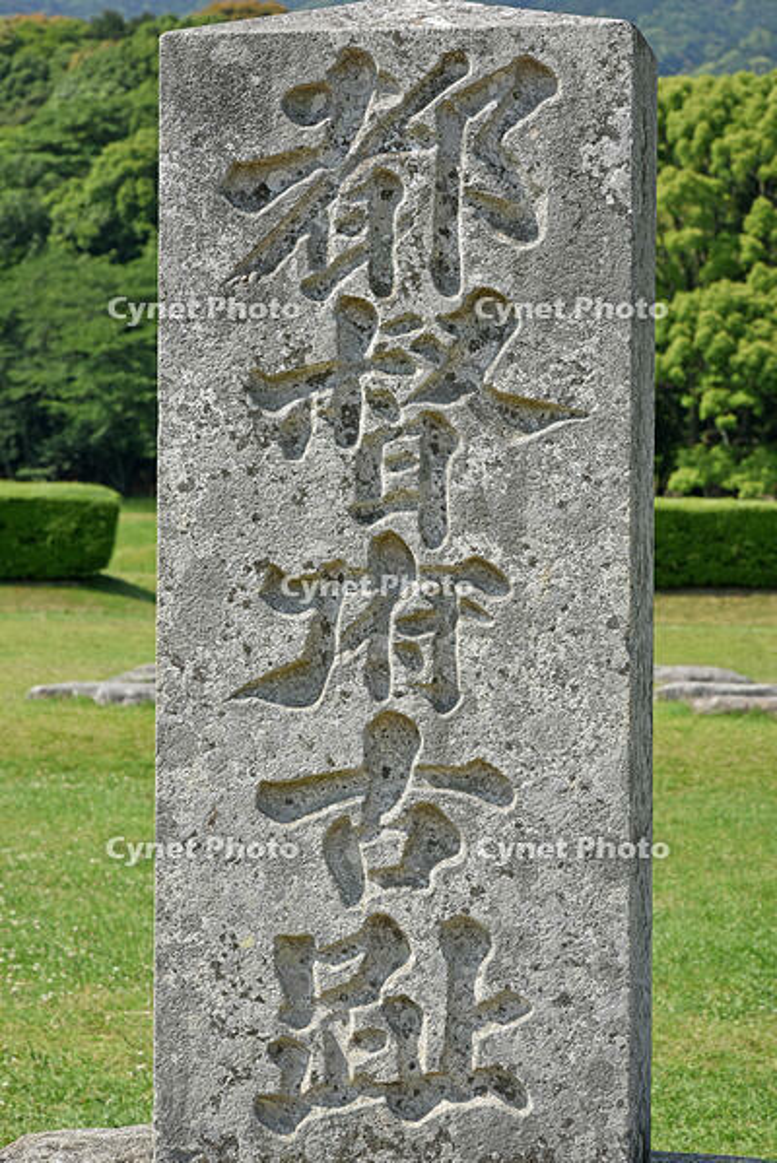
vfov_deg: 19.4
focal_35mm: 105
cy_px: 582
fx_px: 3395
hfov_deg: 13.1
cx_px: 388
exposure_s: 1/160
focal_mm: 105
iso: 200
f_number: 11
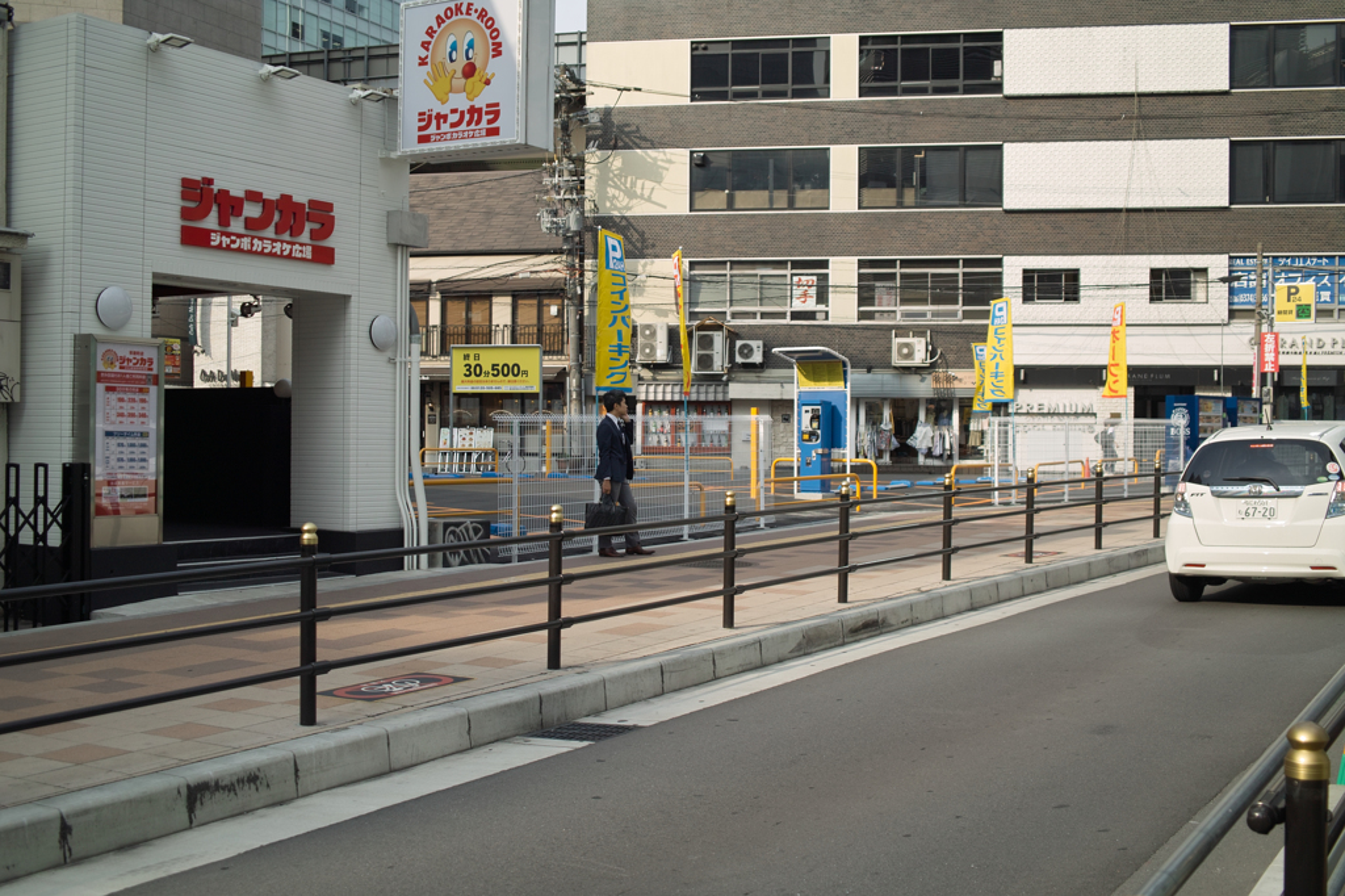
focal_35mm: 41
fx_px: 1531
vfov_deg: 32.6
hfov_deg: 47.4
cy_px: 448
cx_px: 672
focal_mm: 24.2
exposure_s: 1/800
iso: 100
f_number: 2.8
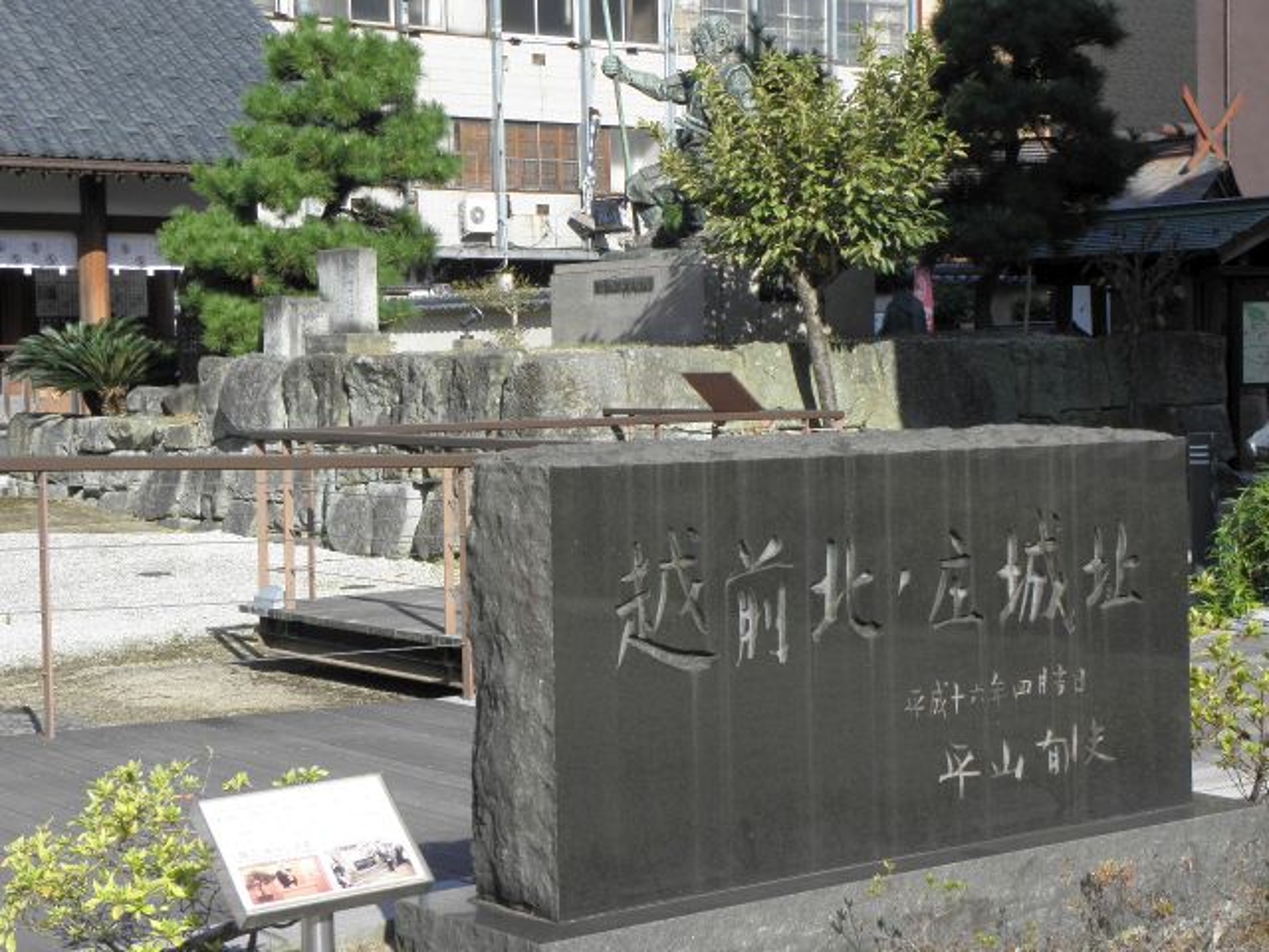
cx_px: 634
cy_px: 476
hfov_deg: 30.7
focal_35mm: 63
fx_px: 2310
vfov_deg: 23.3
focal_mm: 11.39
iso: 64
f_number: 5.6
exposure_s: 1/160
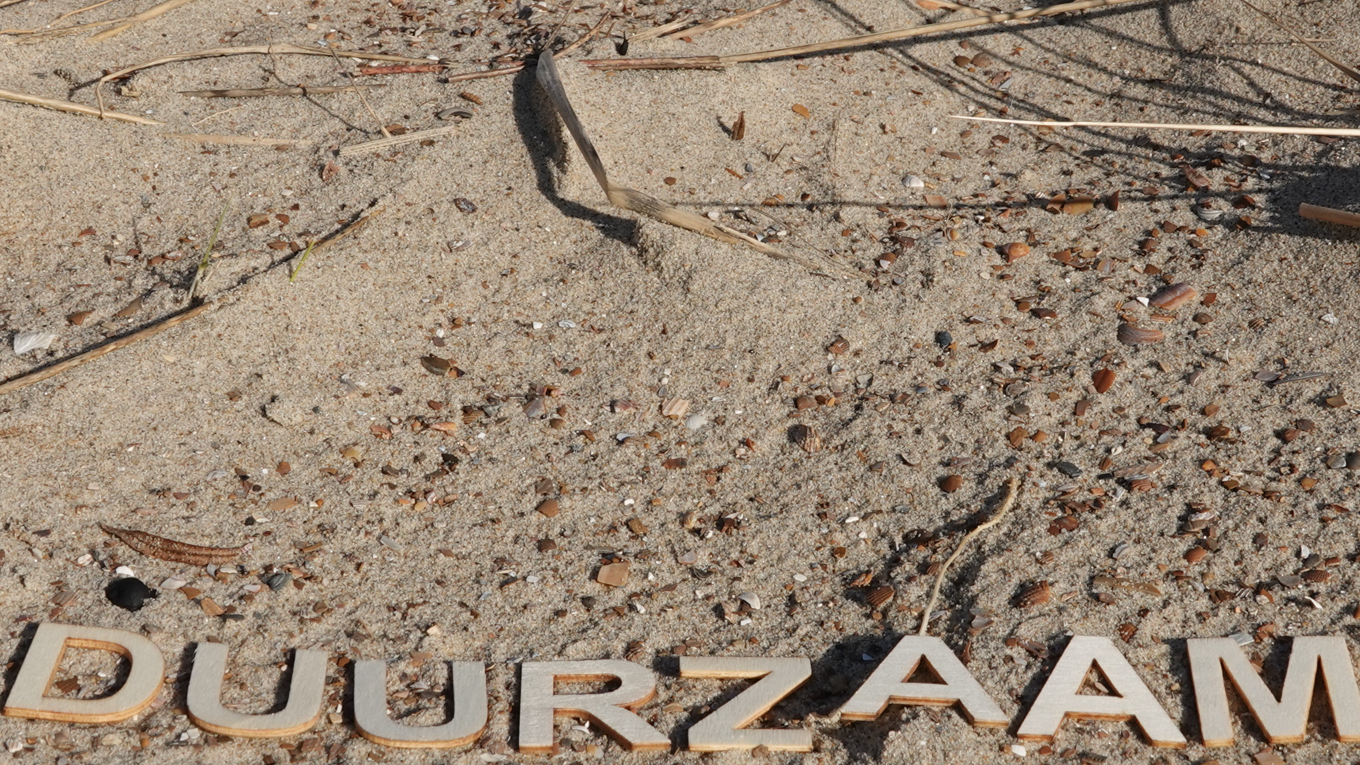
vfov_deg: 15.9
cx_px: 812
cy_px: 344
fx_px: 2741
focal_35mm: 76
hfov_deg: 27.8
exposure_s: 1/250
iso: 100
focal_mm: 13.31
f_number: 9
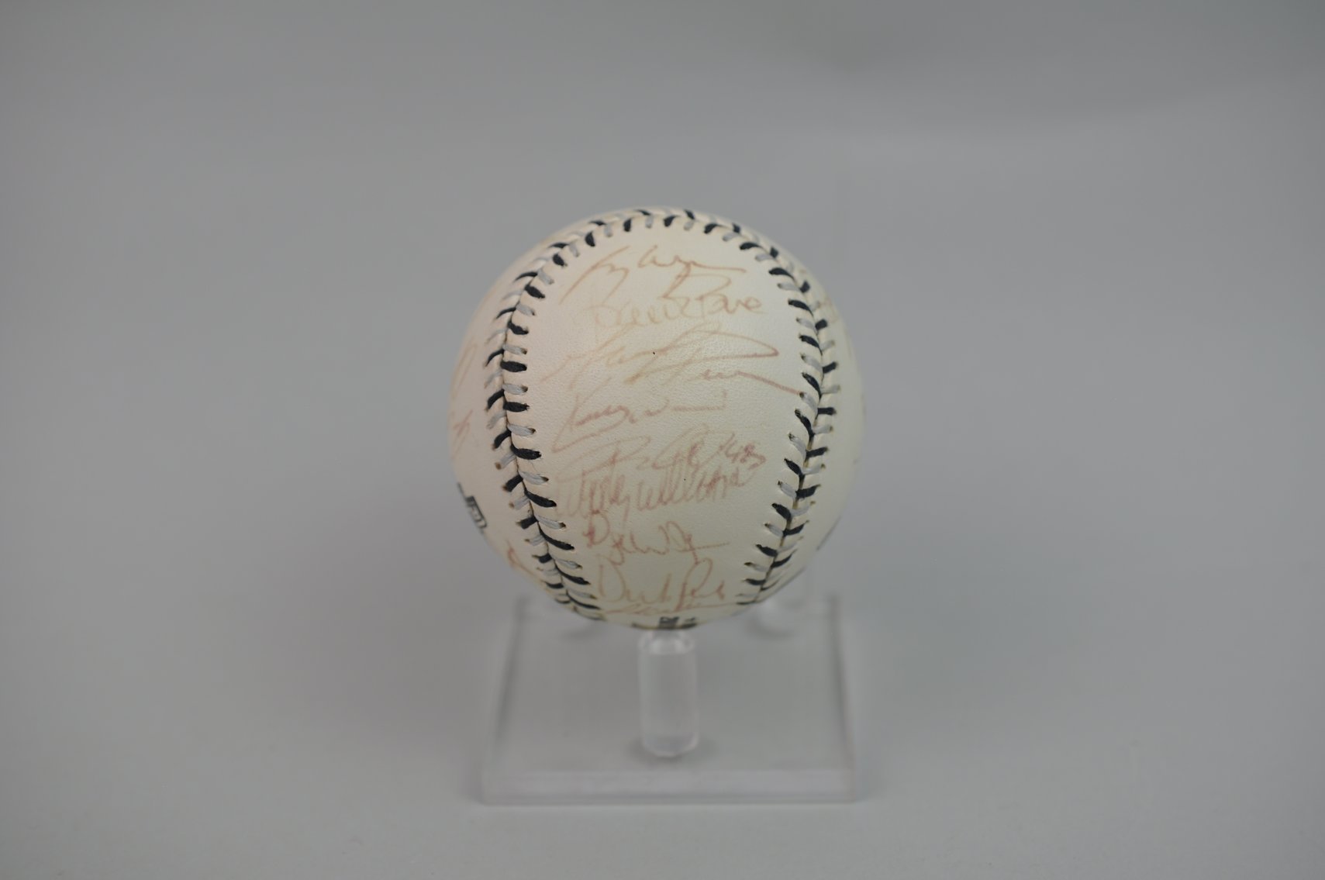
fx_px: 2206
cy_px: 440
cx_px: 662
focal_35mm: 60
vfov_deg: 22.6
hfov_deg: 33.4
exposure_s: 1/80
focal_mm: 40
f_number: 4.5
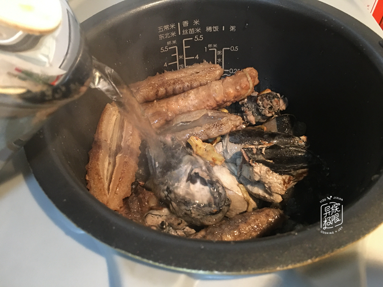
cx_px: 192
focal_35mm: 29
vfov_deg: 48.2
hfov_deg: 61.7
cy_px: 144
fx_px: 321
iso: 125
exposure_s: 1/8
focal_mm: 4.15
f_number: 2.2
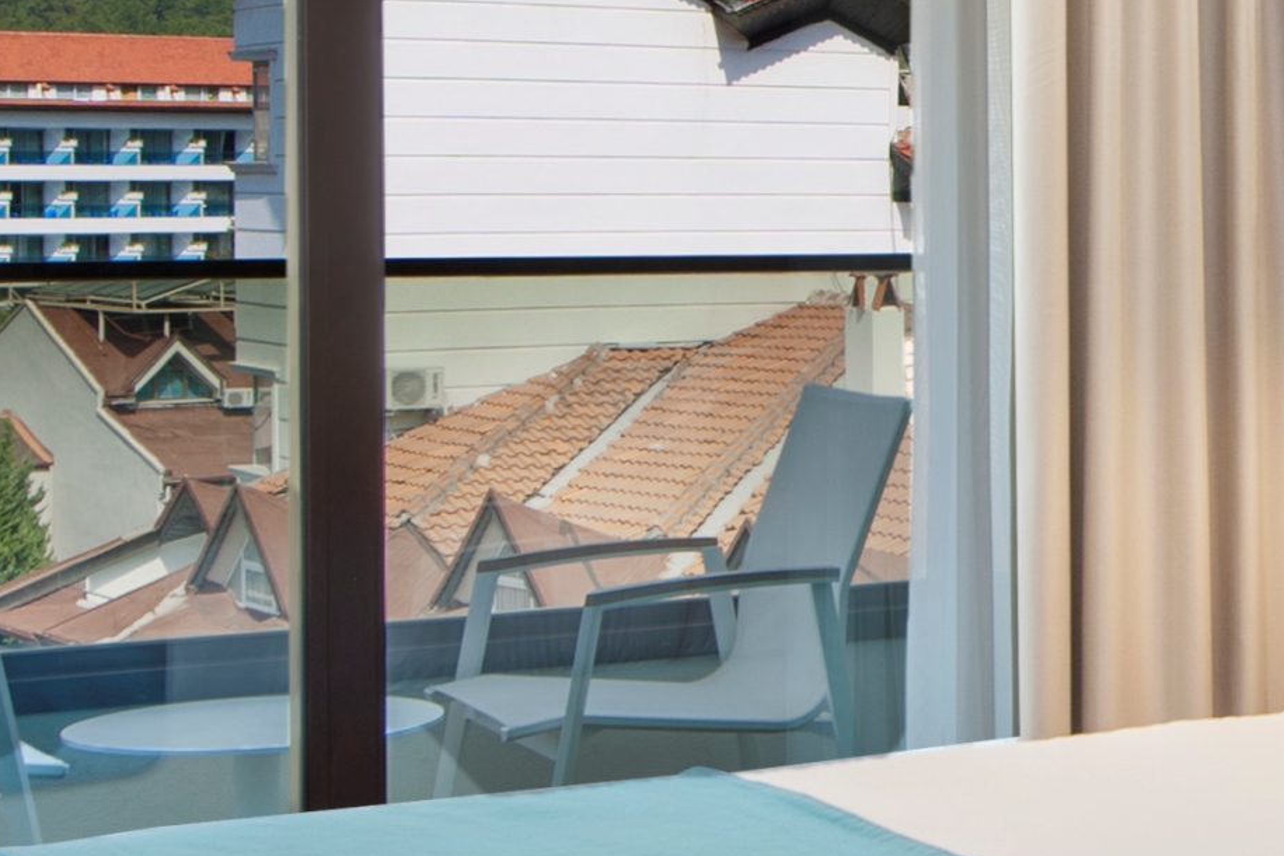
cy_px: 385
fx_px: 3282
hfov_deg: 20.5
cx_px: 1589
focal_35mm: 92
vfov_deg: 14.9
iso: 100
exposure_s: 1/2.5
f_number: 8
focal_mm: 17
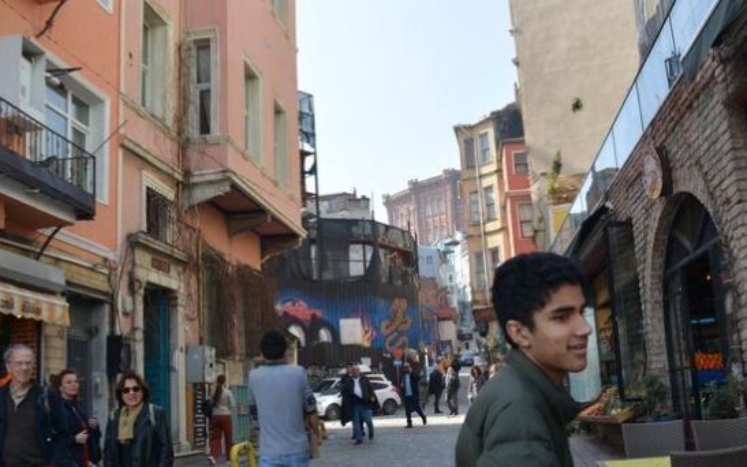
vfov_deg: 36.0
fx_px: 713
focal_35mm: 35
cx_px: 421
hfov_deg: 55.2
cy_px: 306
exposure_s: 1/200
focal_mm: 18
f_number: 7.1
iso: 100
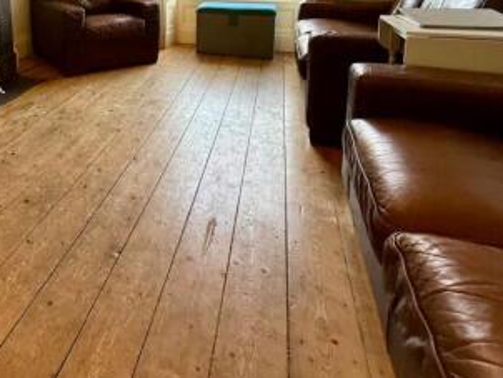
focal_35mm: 27
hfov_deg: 58.6
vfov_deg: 45.1
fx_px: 393
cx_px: 79
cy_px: 17
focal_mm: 2.22
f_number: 2.2
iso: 250
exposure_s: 1/99
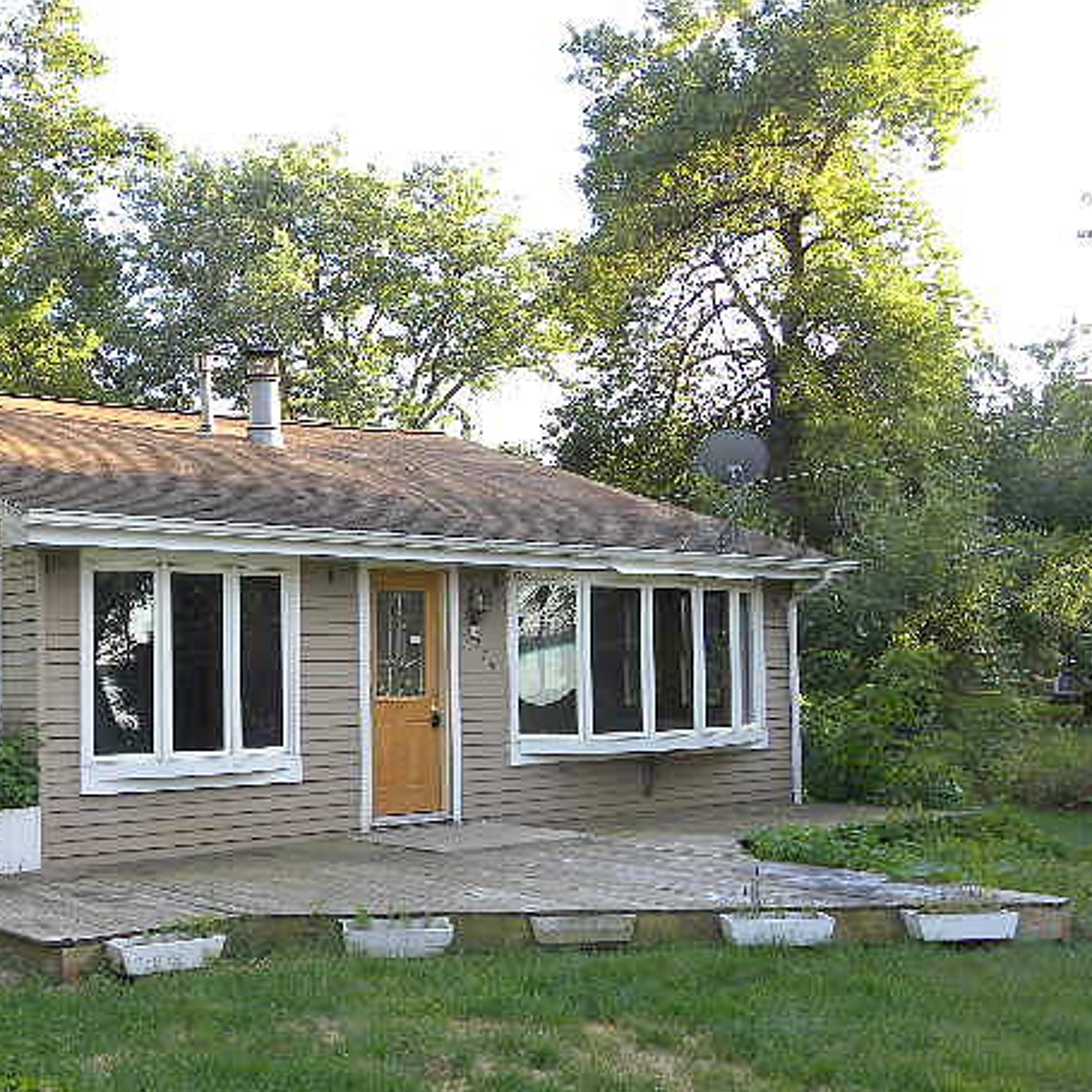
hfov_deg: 40.3
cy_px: 574
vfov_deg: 40.9
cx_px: 348
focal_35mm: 41
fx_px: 1463
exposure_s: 1/67.6
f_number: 2.8
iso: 65
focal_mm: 5.9
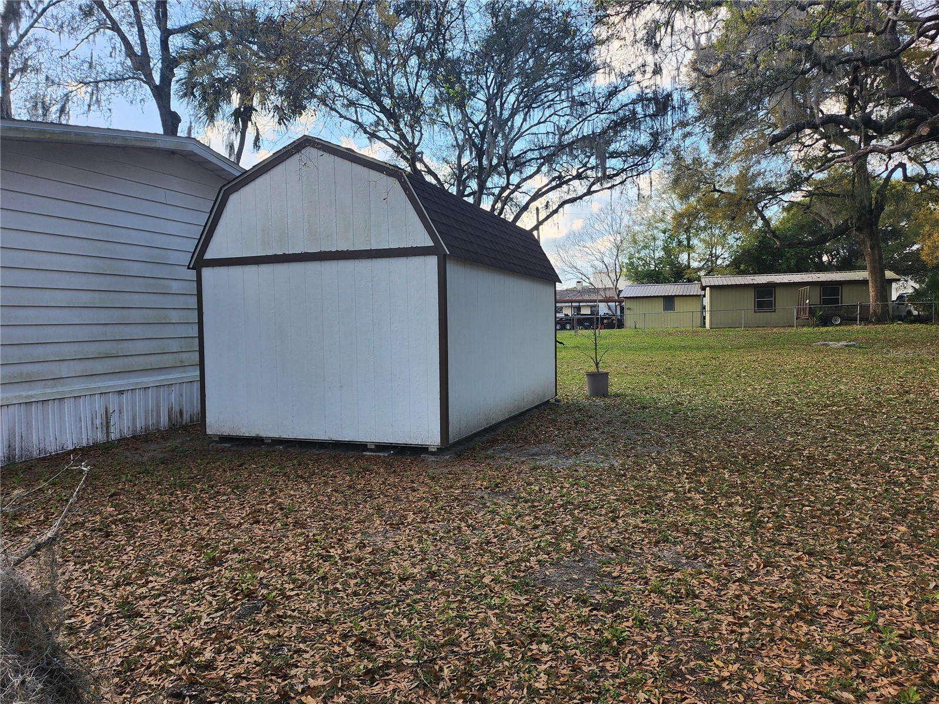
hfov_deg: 71.6
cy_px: 352
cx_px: 470
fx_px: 651
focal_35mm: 24
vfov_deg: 56.8
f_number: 1.8
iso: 50
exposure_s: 1/489
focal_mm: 5
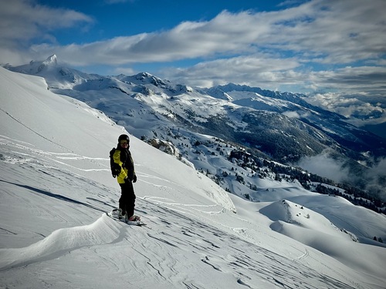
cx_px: 193
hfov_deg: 39.7
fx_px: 535
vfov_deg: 30.3
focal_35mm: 48
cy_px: 144
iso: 64
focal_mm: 6.86
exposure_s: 1/20000
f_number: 1.78
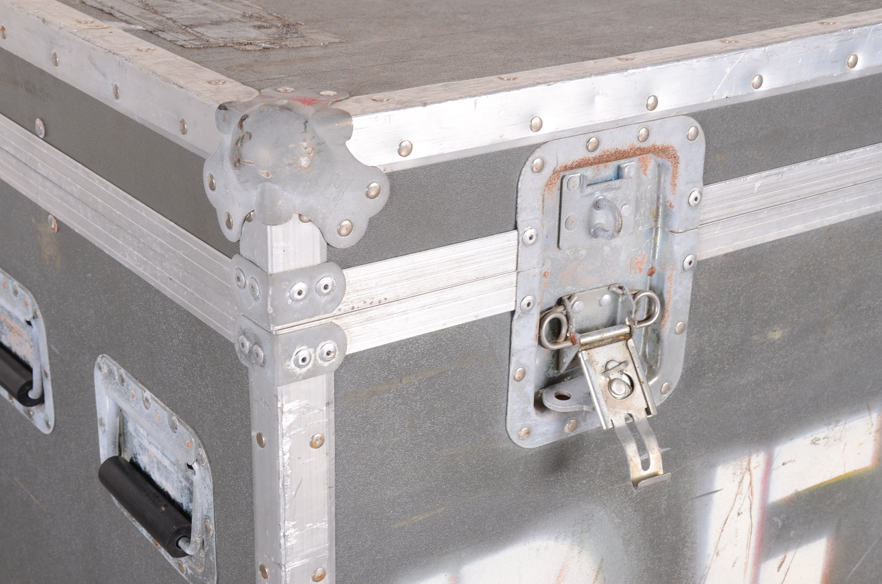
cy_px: 292
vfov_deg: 21.5
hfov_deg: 32.0
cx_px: 441
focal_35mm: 63
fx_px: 1540
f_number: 11
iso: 160
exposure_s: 1/80
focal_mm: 42
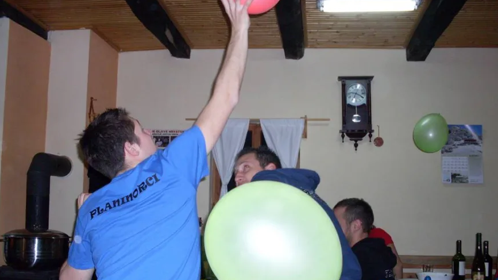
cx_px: 243
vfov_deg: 27.6
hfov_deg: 47.4
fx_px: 568
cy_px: 173
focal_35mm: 43
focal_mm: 6.3
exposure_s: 1/45
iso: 120
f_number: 2.8
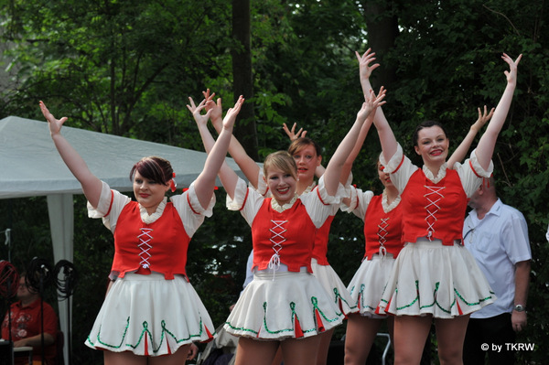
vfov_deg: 13.0
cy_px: 182
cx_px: 274
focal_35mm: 105
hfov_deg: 19.5
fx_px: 1600
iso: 320
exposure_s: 1/500
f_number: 5.6
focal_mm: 70
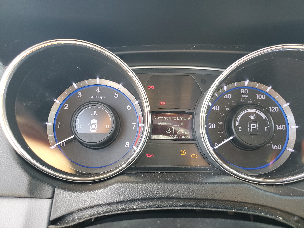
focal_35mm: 26
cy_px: 114
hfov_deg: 67.3
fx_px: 228
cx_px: 152
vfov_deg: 53.1
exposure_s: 1/60.2
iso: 59
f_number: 1.5
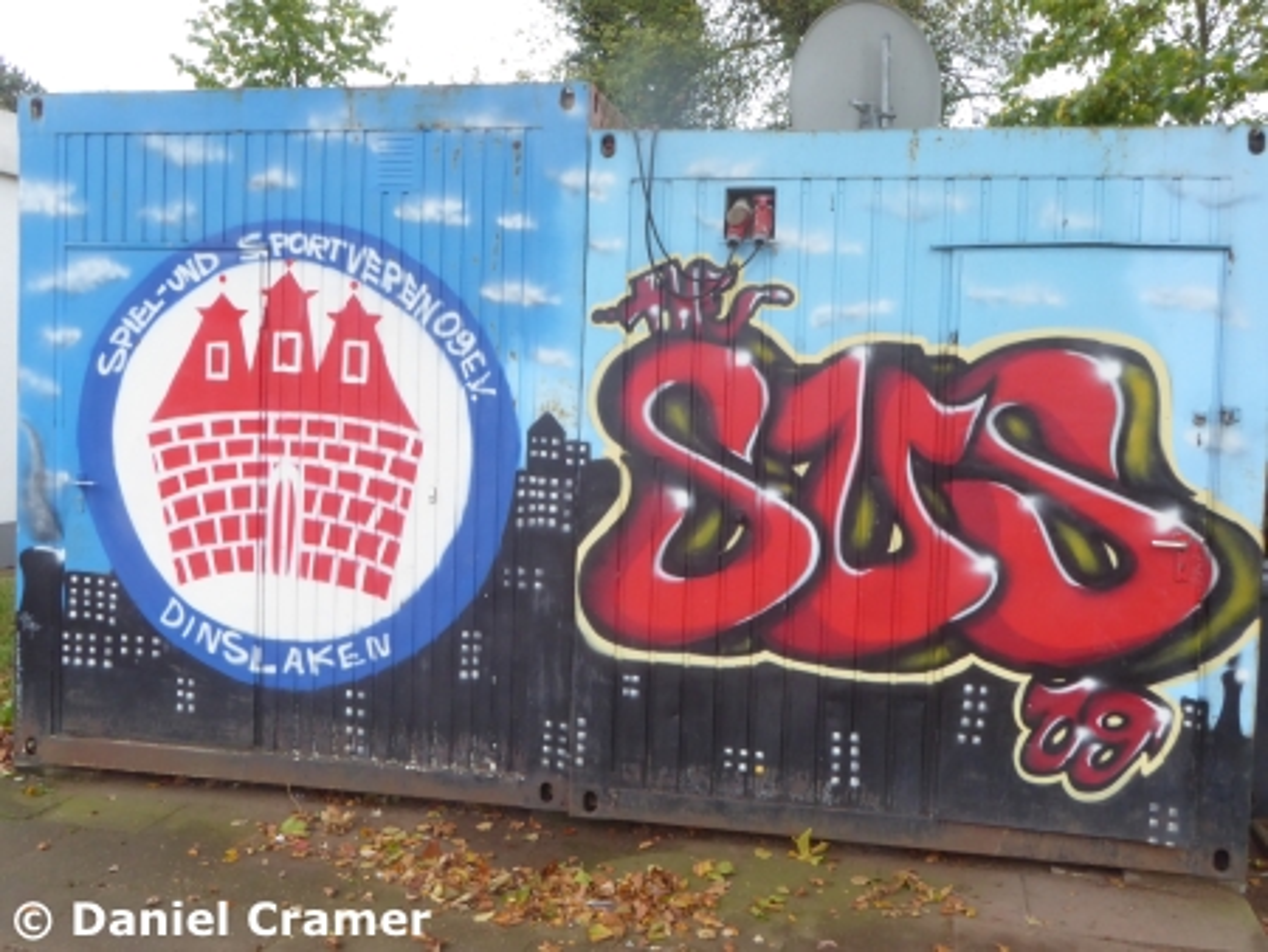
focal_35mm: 35
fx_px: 1283
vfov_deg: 40.7
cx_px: 634
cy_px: 476
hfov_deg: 52.6
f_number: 8
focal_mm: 6.3
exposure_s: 1/20
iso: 400
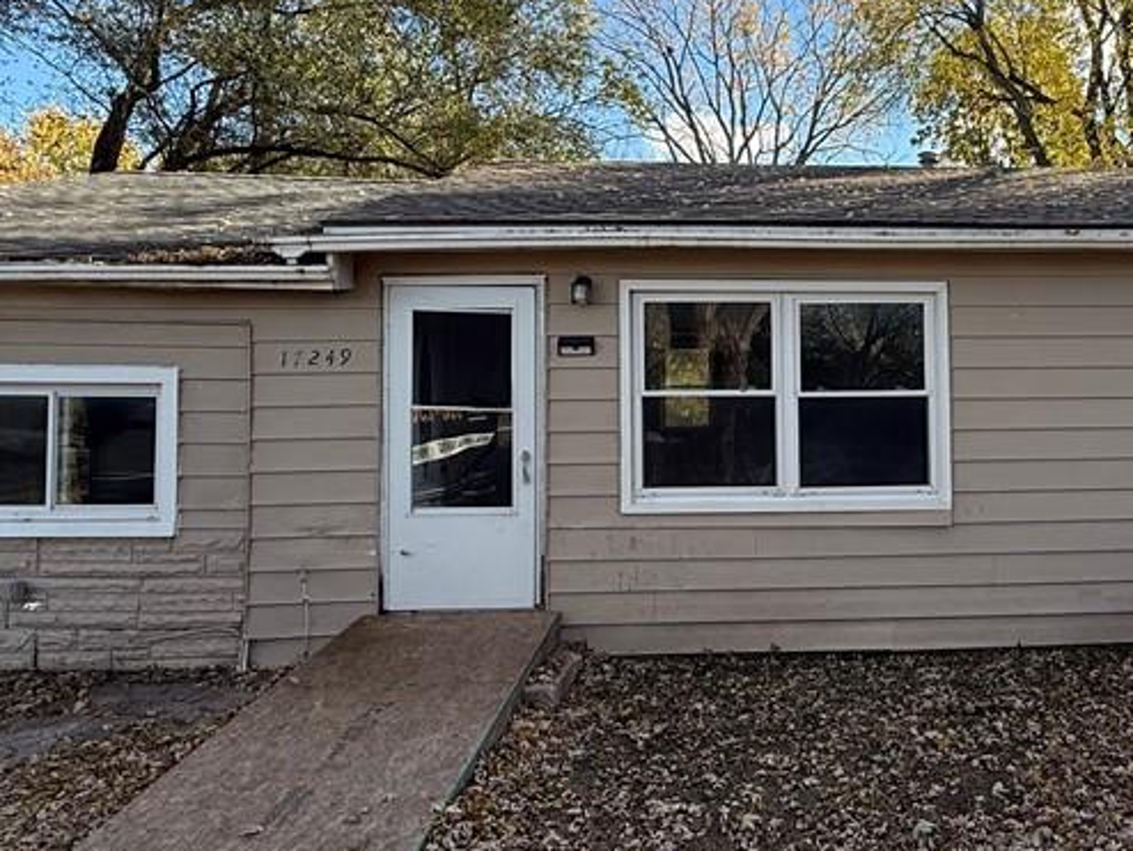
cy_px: 372
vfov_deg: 48.2
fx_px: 950
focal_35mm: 29
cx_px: 826
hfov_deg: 58.9
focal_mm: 2.22
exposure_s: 1/486
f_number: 2.2
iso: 64
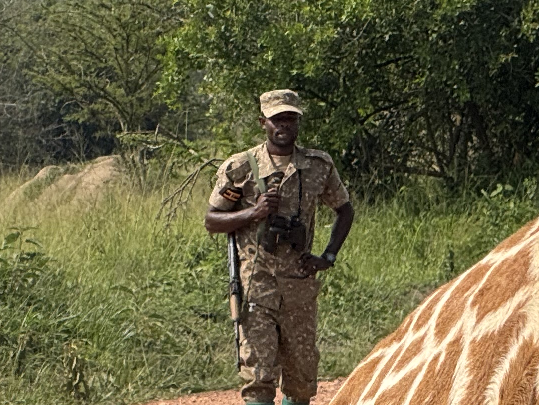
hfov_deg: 4.4
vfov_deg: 3.3
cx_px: -253
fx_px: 6962
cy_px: 300
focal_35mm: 447
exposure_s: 1/1342
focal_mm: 15.66
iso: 50
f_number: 2.8
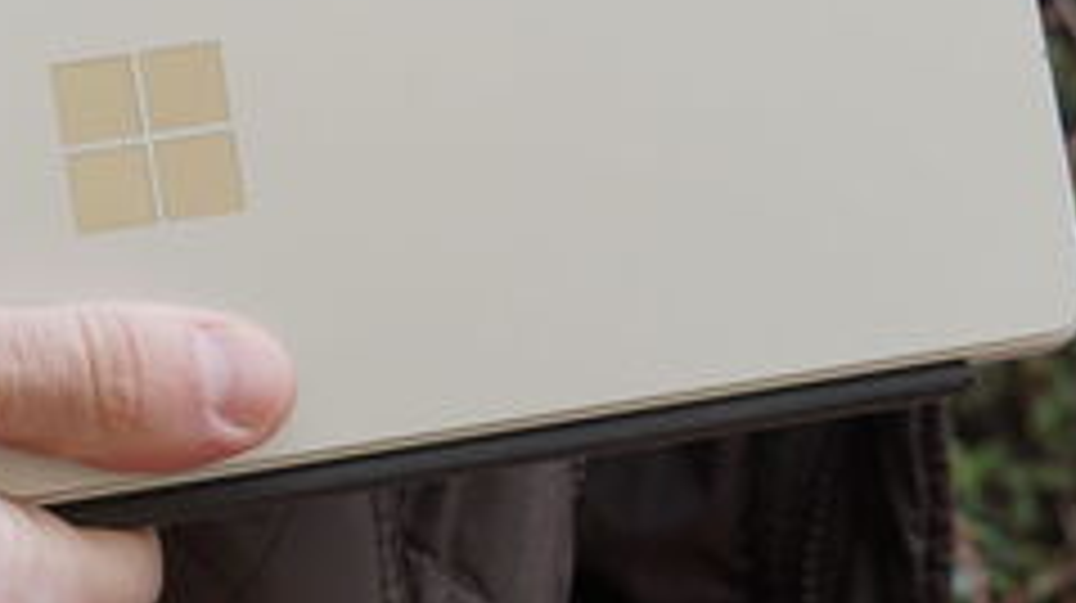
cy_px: -234
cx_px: -216
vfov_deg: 7.7
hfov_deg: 13.4
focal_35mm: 156
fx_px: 4447
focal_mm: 43
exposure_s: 1/160
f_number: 7.1
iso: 500
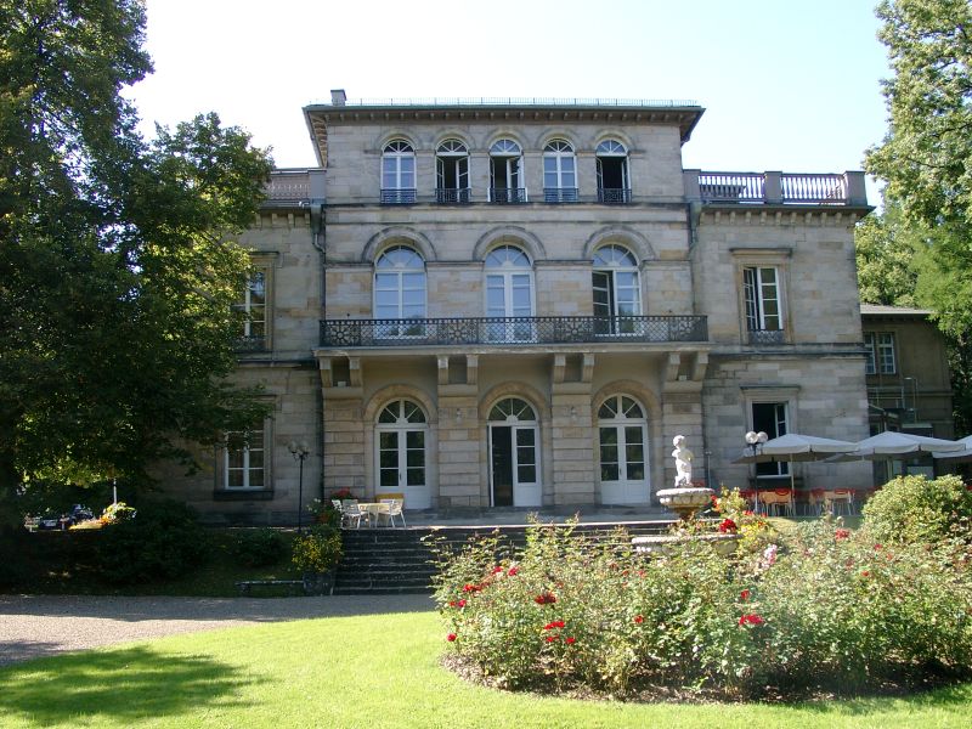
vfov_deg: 41.8
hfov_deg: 54.0
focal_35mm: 34
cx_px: 486
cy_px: 364
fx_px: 955
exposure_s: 1/183
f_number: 4
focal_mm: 7.13
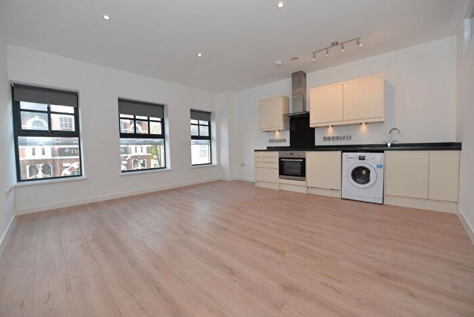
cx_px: 237
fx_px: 184
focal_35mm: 14
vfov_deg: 81.3
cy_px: 158
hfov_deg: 104.2
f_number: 4.5
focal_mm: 14
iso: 200
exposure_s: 1/80
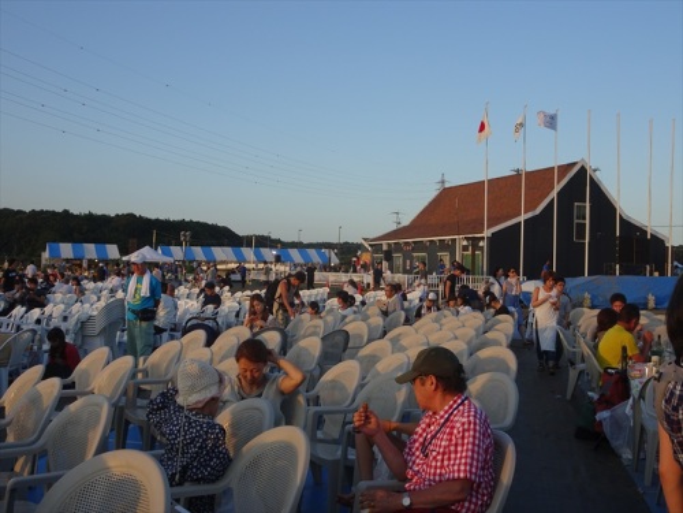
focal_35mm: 37
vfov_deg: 38.7
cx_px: 342
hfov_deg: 50.1
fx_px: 730
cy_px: 256
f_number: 4
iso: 80
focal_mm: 6.37
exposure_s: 1/320
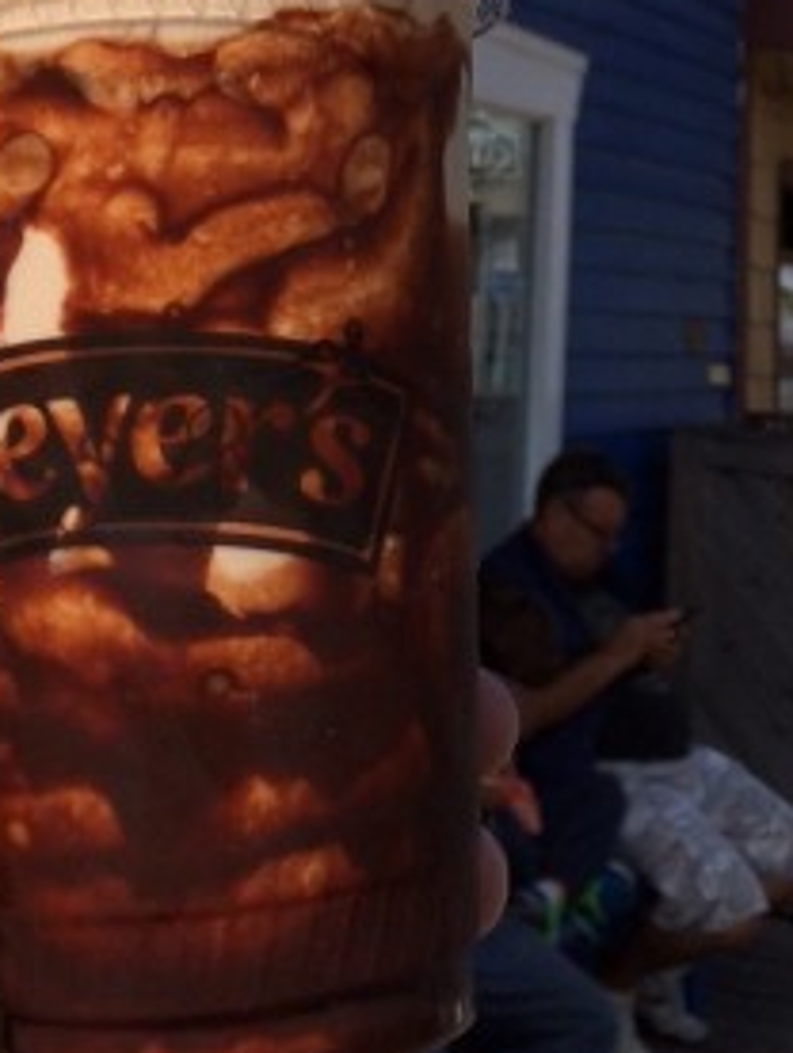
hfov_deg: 23.1
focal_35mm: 63
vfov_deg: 28.7
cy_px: -4
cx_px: 621
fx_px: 1918
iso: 32
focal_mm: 4.15
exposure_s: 1/1953
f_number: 2.2
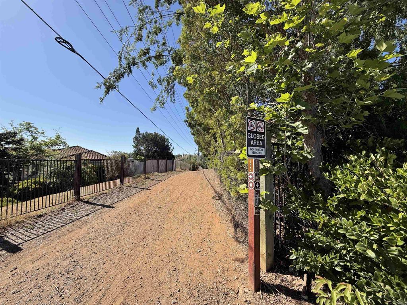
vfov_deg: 85.7
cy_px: 152
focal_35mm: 14
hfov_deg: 102.1
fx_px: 165
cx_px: 204
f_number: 2.2
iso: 25
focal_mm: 2.22
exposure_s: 1/770
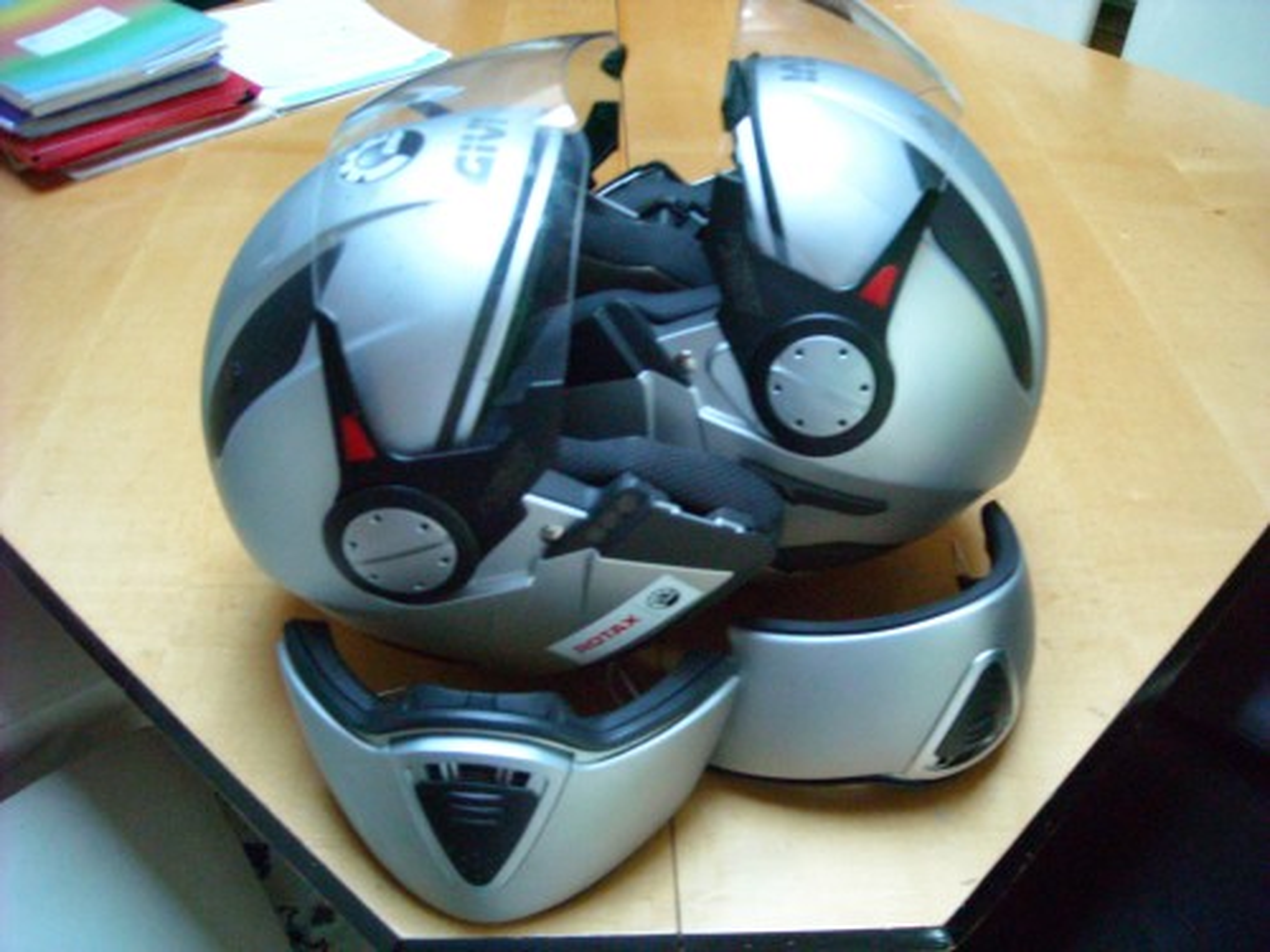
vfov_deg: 40.7
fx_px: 1284
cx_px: 635
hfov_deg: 52.6
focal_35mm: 35
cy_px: 476
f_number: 2.8
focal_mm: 5.7
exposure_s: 1/5
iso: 800
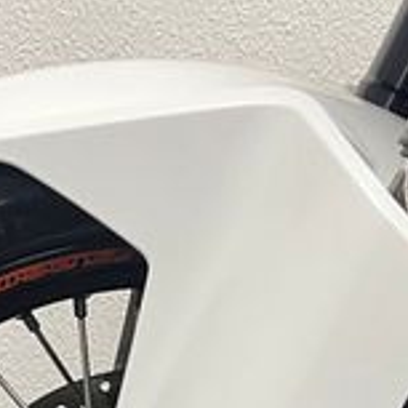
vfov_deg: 16.6
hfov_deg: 18.1
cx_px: 243
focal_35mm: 96
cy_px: 592
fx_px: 1280
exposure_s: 1/50
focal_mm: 5.1
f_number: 1.6
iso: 160
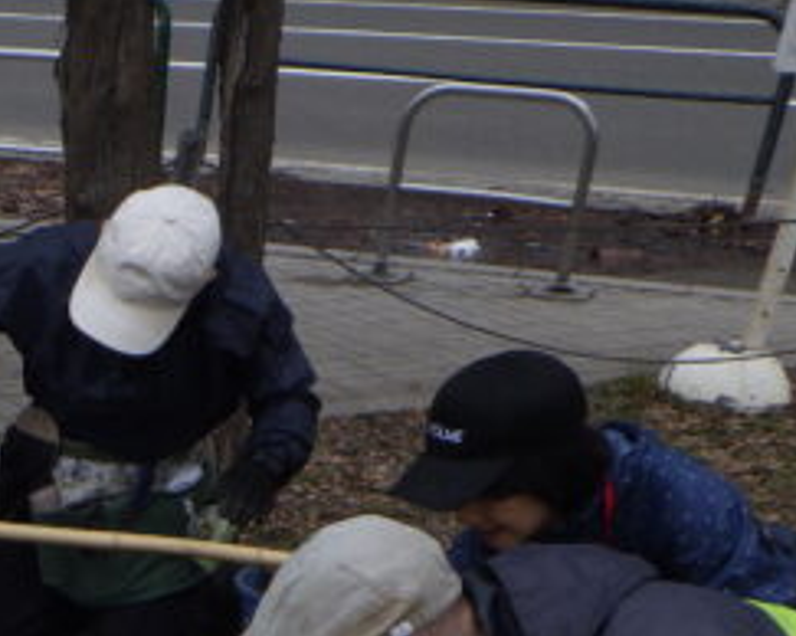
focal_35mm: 80
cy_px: 857
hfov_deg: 21.4
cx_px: -260
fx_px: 1883
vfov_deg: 17.8
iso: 125
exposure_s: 1/400
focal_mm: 5
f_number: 4.2
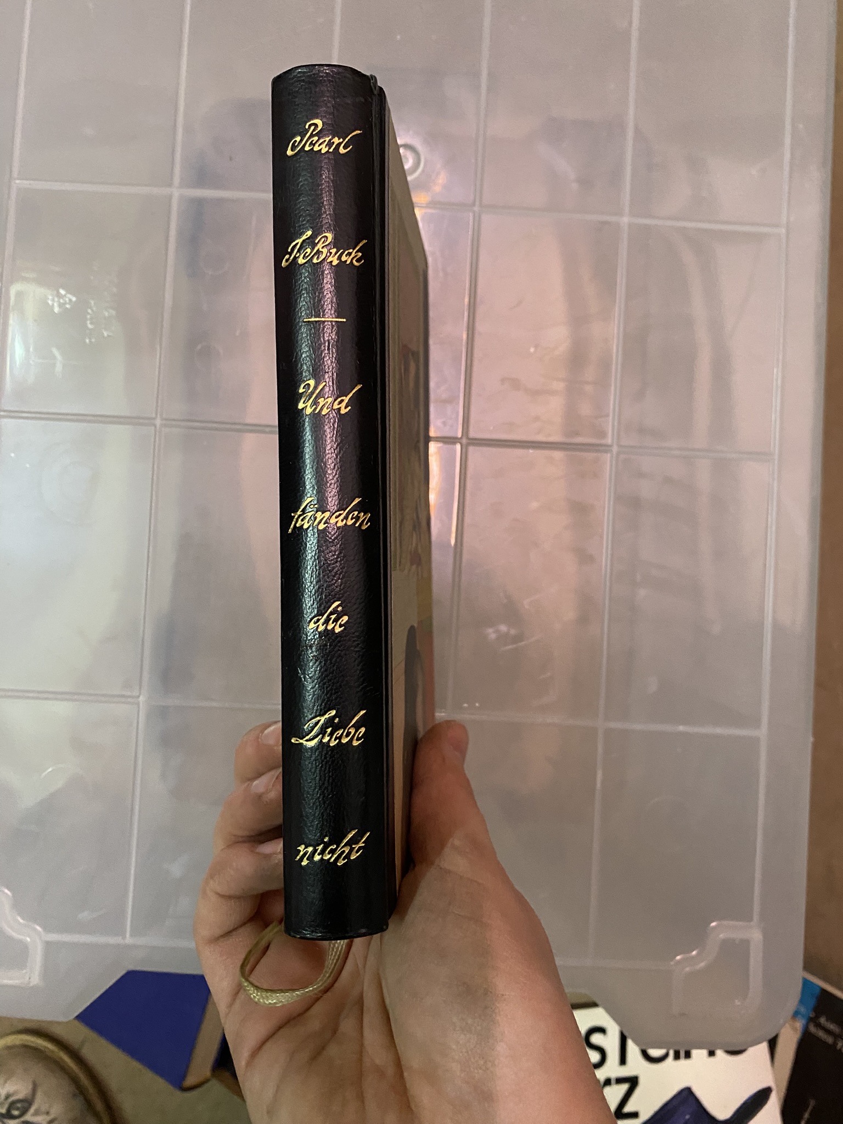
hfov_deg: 53.1
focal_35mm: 26
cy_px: 562
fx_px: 844
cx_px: 422
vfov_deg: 67.3
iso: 500
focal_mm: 4.25
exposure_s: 1/50
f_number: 1.8
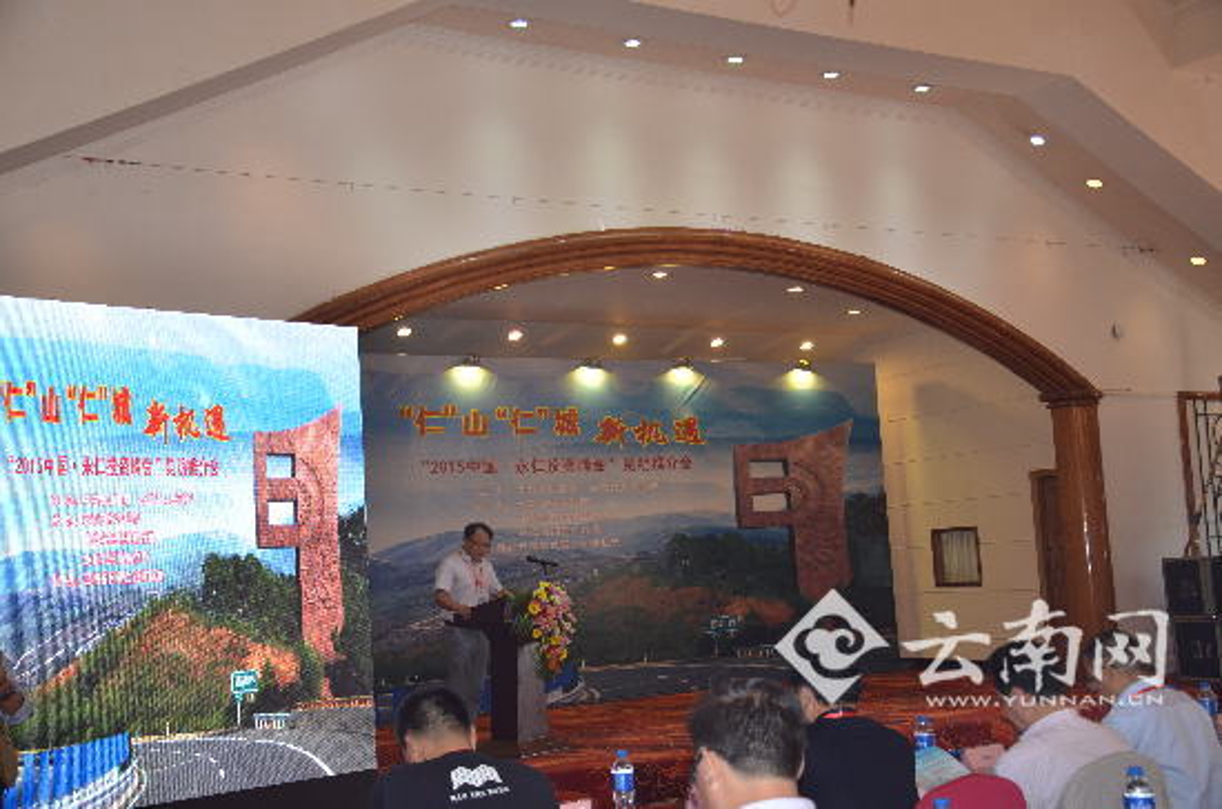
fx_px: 1524
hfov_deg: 43.7
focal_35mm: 45
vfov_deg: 29.7
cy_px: 404
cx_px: 611
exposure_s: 1/60
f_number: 4.2
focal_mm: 30
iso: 400
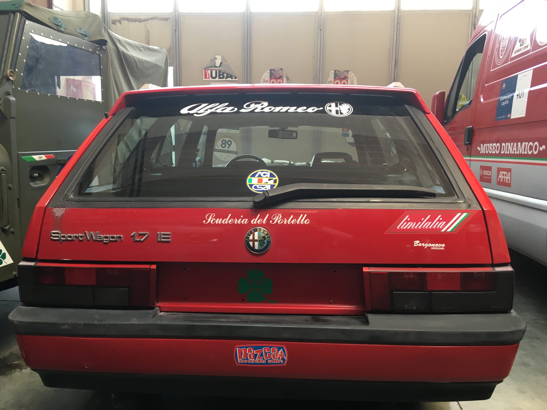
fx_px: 458
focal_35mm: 29
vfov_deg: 48.2
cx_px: 274
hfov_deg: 61.7
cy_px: 205
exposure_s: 1/33
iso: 80
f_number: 2.2
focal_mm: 4.15
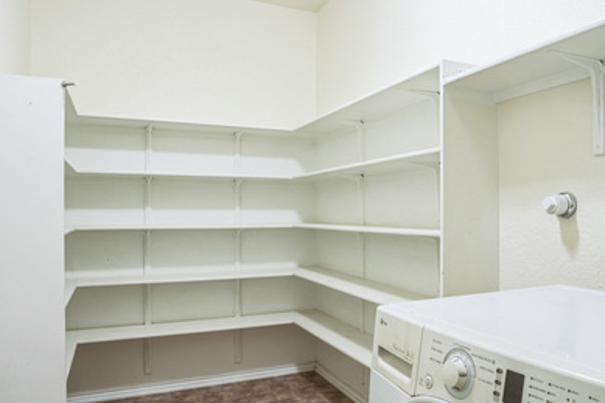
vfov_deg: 46.3
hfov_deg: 65.2
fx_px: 470
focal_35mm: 28
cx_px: 342
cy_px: 212
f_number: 8
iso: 320
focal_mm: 17
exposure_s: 1/6
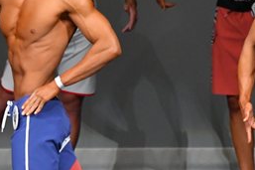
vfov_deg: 1.4
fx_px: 6732
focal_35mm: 951
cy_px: 126
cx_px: 121
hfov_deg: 2.2
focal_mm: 210
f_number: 5.6
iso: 4000
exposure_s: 1/400
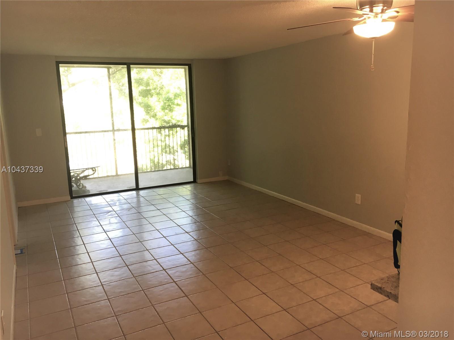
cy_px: 170
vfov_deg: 48.2
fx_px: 380
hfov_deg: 61.7
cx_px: 227
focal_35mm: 29
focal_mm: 4.15
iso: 50
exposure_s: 1/30
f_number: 2.2
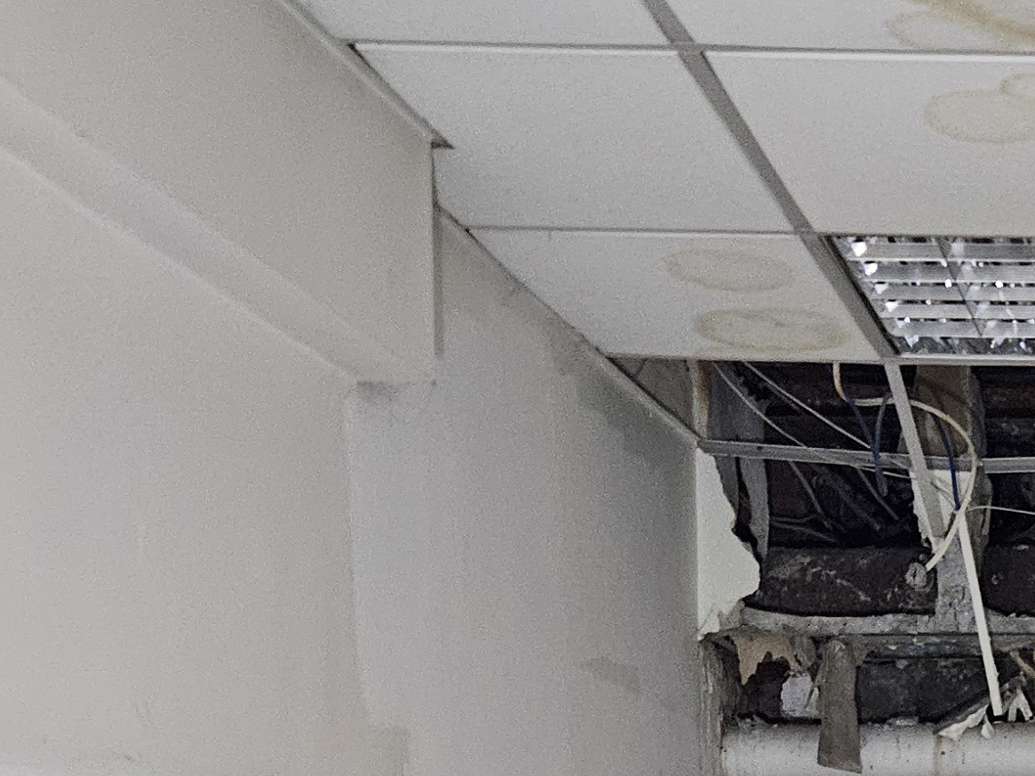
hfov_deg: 22.6
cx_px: 1267
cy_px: 1201
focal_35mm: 79
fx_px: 2361
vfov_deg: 16.7
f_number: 1.8
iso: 800
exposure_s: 1/25
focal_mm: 5.4
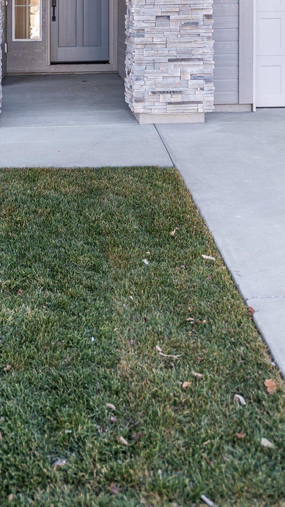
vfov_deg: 36.4
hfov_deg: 23.4
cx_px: 87
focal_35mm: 51
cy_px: -1
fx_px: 685
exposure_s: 1/160
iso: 100
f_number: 2.8
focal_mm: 24
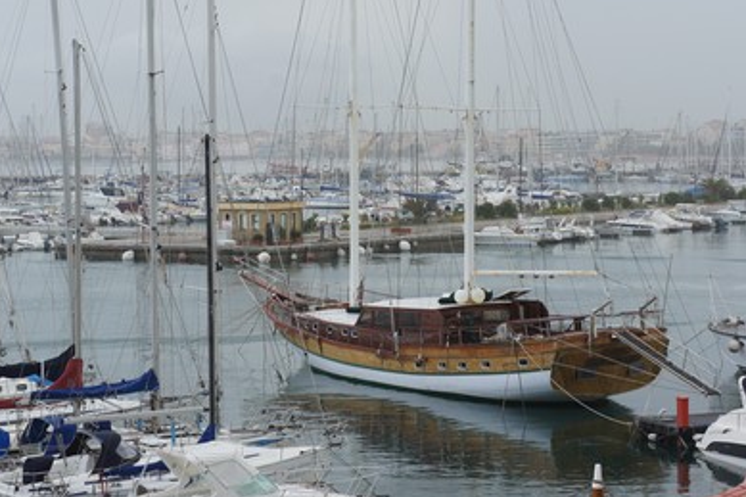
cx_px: 393
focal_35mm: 98
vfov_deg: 14.0
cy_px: 223
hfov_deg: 20.9
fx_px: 2021
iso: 200
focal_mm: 55
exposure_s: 1/125
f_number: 9
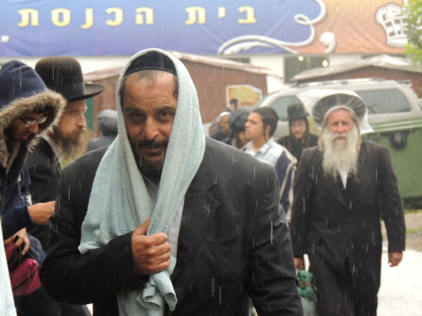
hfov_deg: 9.9
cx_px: 211
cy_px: 158
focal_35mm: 200
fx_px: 2438
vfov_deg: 7.4
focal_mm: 35.6
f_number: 4.6
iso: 800
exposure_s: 1/250
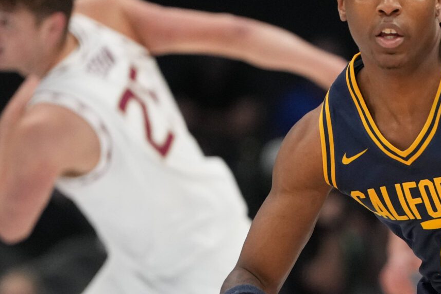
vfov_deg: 2.3
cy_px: 157
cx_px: 651
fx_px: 7326
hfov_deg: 3.4
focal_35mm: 598
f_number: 2.8
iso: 3200
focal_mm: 200
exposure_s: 1/1600
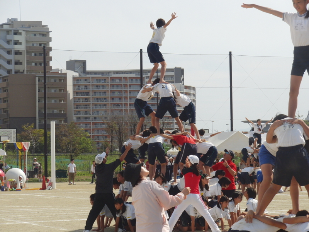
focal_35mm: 108
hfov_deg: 18.2
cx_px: 154
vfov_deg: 13.7
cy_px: 116
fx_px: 964
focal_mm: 18.8
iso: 100
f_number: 5
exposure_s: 1/640
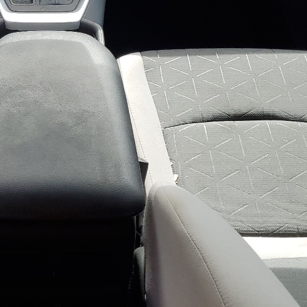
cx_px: 42
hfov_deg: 25.8
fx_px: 652
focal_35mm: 65
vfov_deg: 25.9
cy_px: 50
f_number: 1.5
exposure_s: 1/556
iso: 50
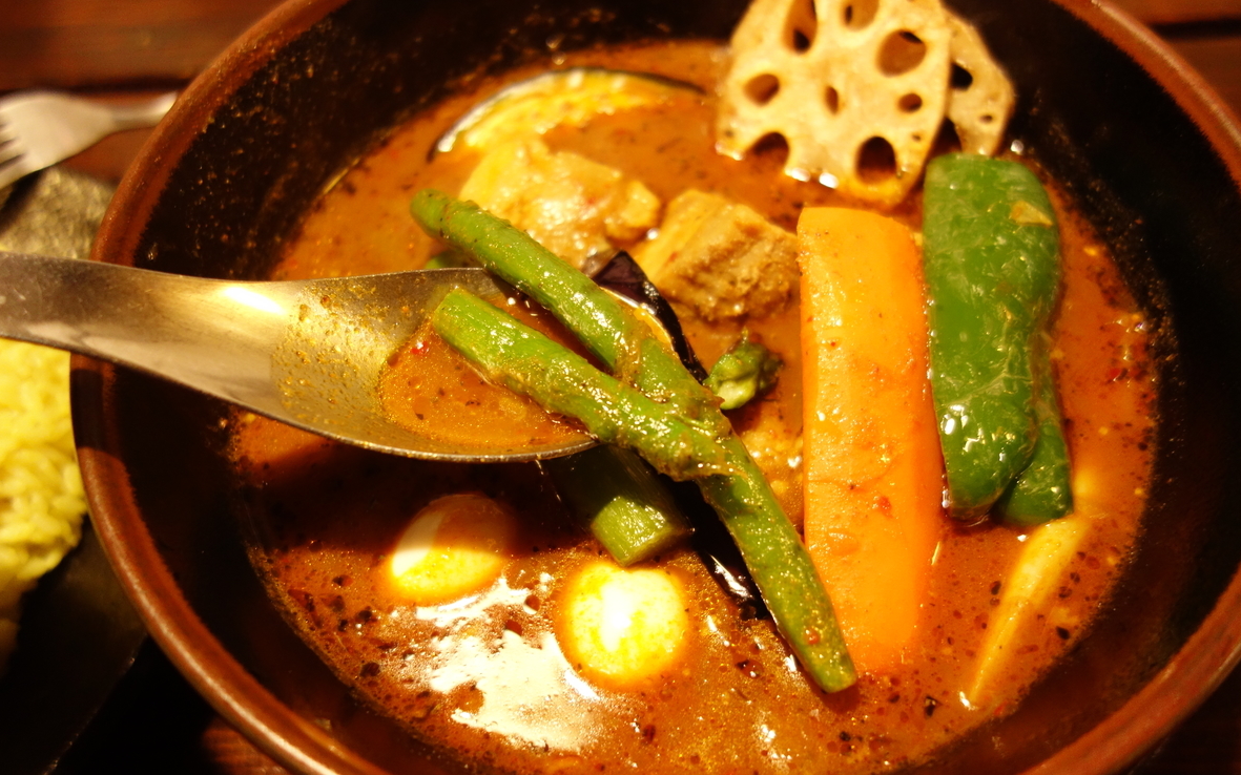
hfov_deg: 64.6
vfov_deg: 43.1
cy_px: 382
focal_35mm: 29
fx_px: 981
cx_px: 628
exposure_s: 1/30
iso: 640
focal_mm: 10.4
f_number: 1.8
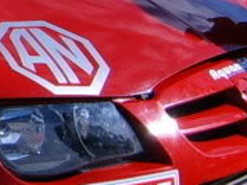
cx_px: -307
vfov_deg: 6.7
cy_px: -35
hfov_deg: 8.4
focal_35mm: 219
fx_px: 1561
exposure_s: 1/350
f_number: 5.8
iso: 50
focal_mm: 5.8
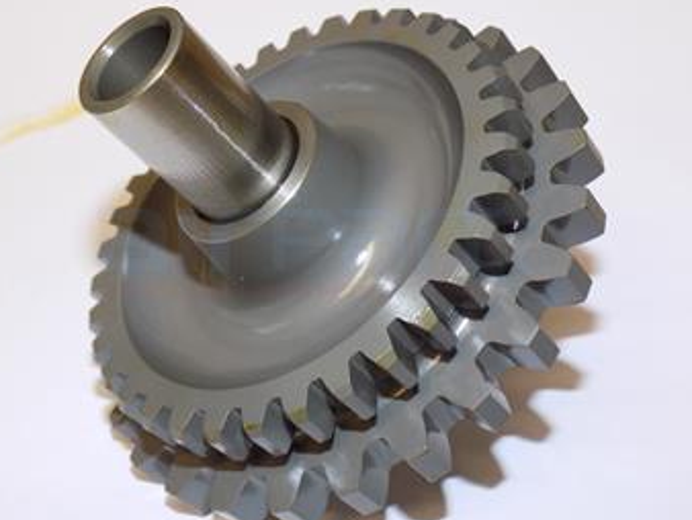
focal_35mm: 56
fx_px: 1120
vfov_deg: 26.1
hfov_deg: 34.3
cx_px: 305
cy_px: 263
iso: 125
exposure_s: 1/30
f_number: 3.7
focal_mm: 8.1
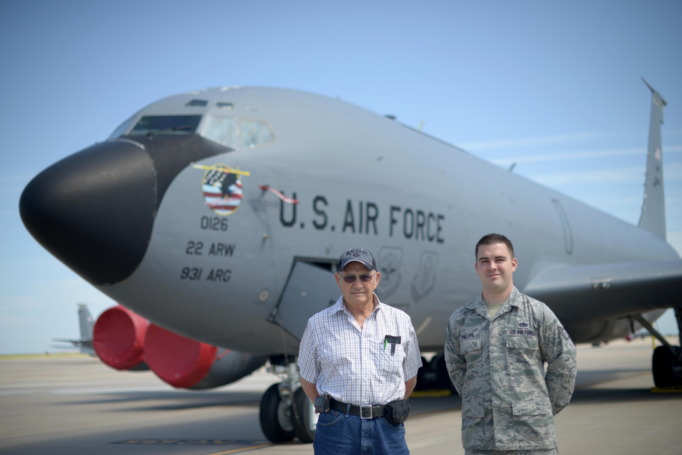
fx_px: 947
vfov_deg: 27.0
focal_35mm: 50
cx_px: 341
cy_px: 228
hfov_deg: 39.6
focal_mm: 50
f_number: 1.8
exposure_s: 1/8000
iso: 200
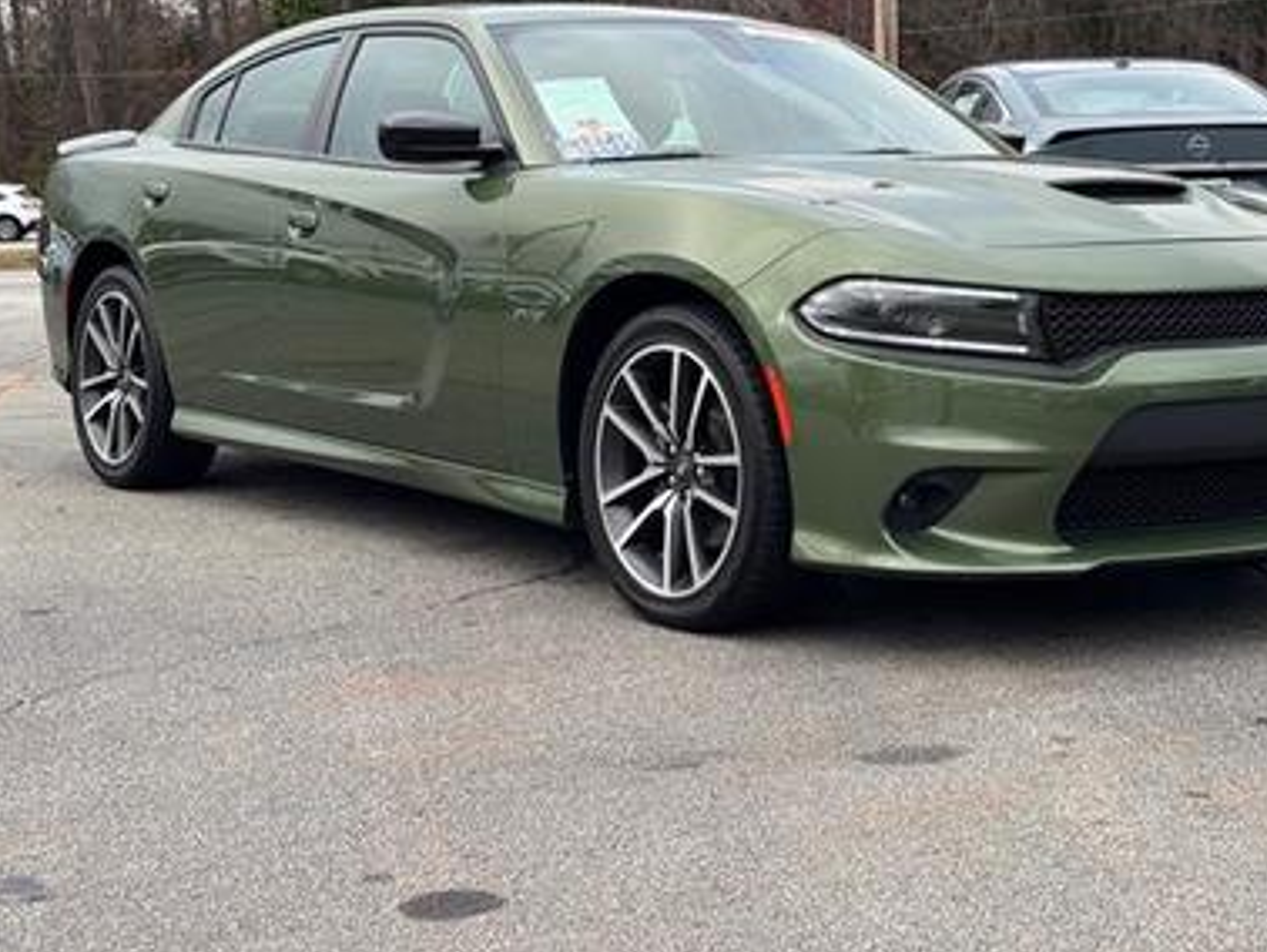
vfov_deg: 22.9
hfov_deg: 30.2
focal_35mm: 64
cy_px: 329
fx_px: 2344
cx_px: 758
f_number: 1.78
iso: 64
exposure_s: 1/700
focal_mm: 6.76
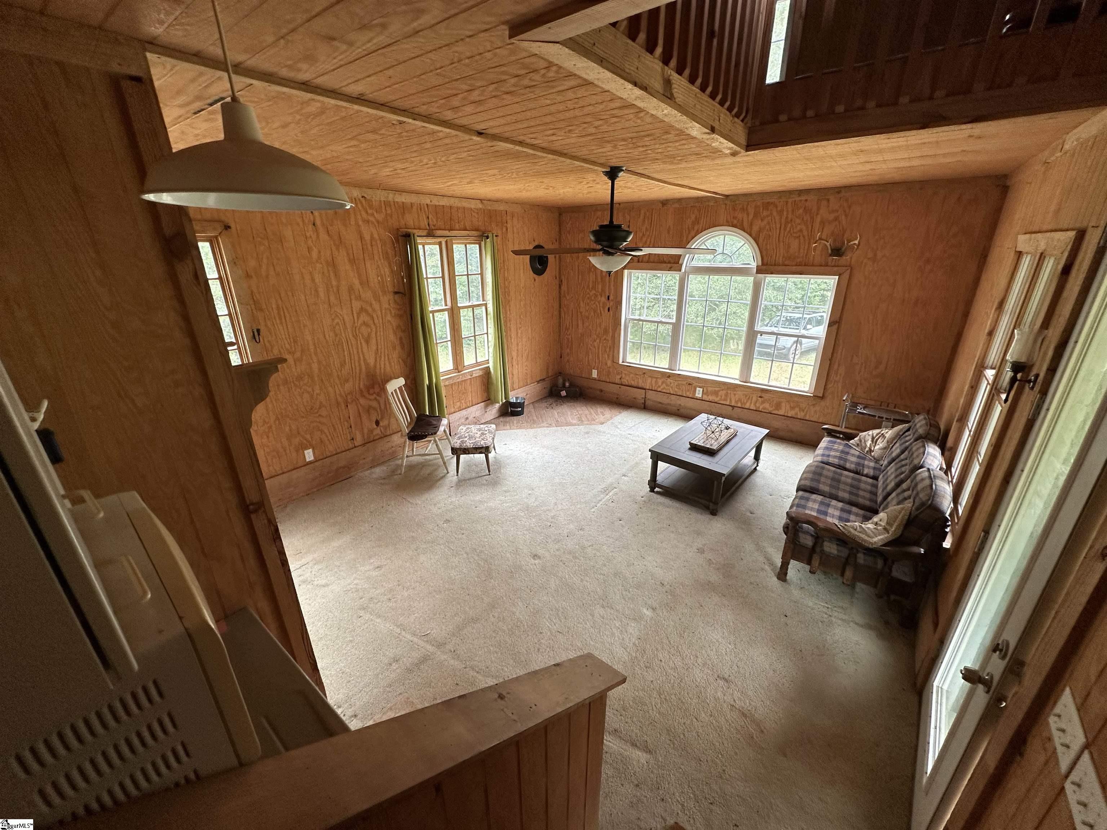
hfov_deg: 102.1
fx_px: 448
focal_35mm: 14
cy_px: 415
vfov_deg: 85.7
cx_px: 554
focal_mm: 2.22
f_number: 2.2
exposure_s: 1/99
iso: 125
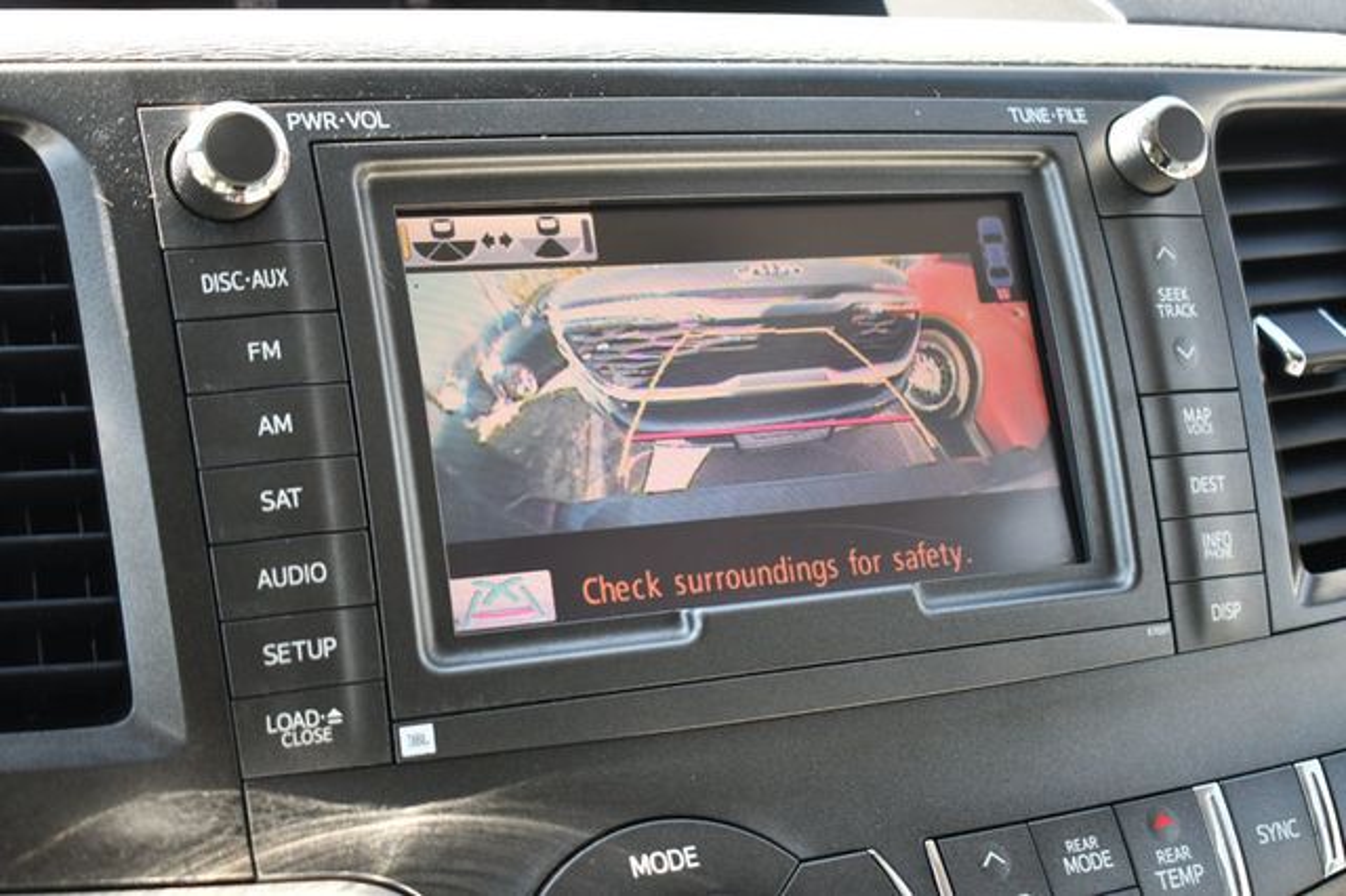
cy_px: 448
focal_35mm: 57
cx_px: 673
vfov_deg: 23.8
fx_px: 2130
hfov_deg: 35.1
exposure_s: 1/250
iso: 800
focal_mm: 38
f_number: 4.8
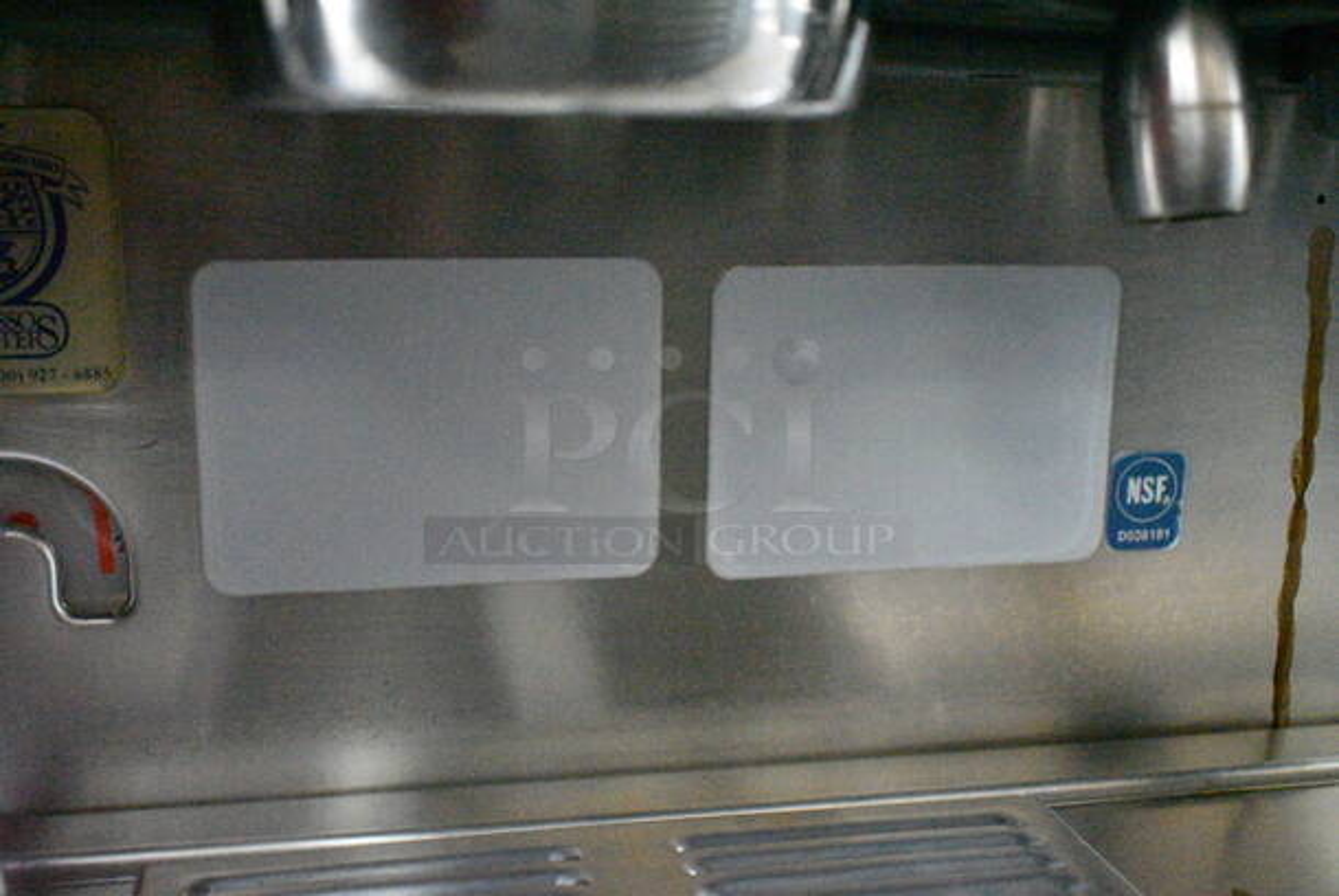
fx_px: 1564
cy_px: 448
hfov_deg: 46.4
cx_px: 670
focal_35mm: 42
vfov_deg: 32.0
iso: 22800
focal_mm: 28
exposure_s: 1/50
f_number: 4.2
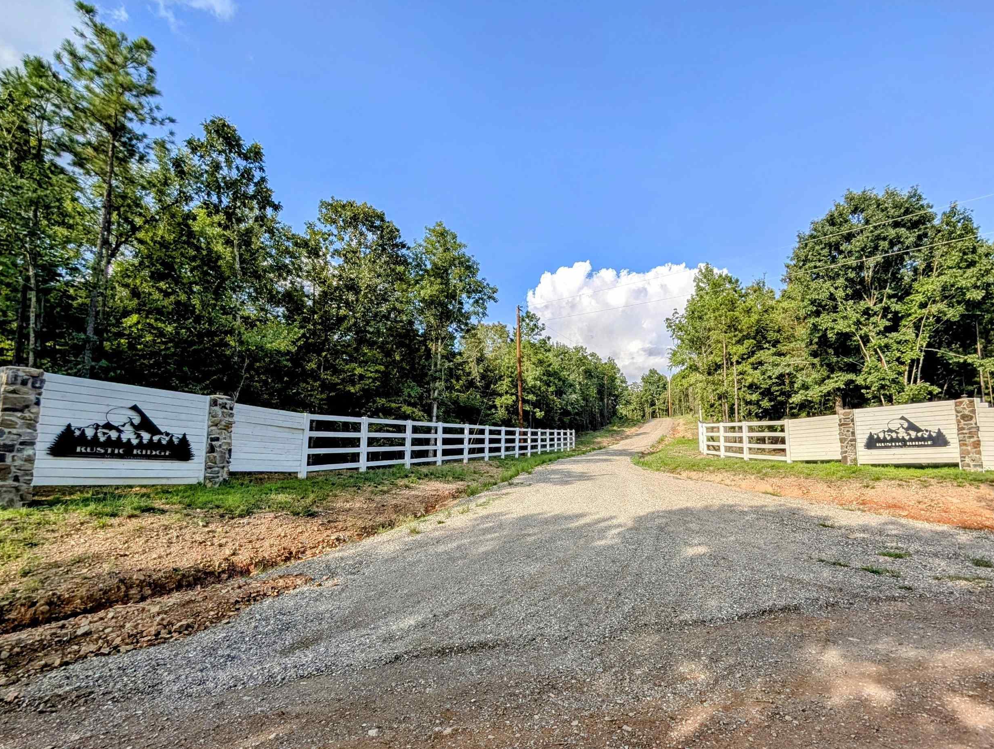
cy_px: 422
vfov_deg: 81.5
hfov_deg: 97.8
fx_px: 431
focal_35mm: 15
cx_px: 542
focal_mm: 2.02
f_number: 1.7
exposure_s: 1/2342
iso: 54
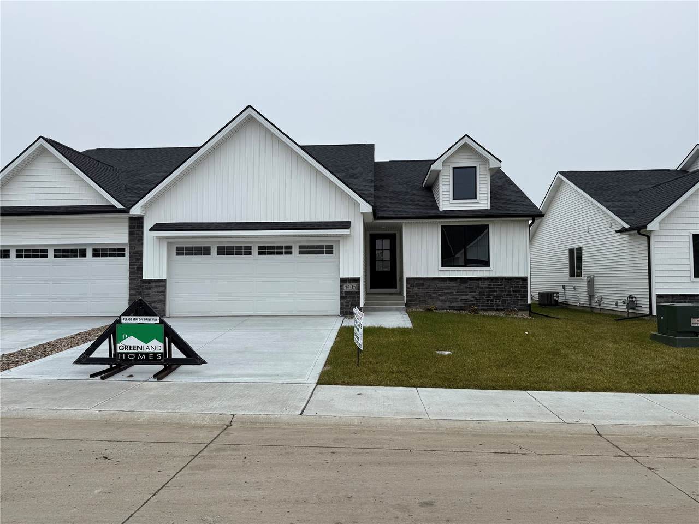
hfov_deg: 71.6
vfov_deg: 56.8
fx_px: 485
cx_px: 350
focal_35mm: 24
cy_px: 262
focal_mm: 6.76
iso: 80
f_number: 1.78
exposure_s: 1/2232
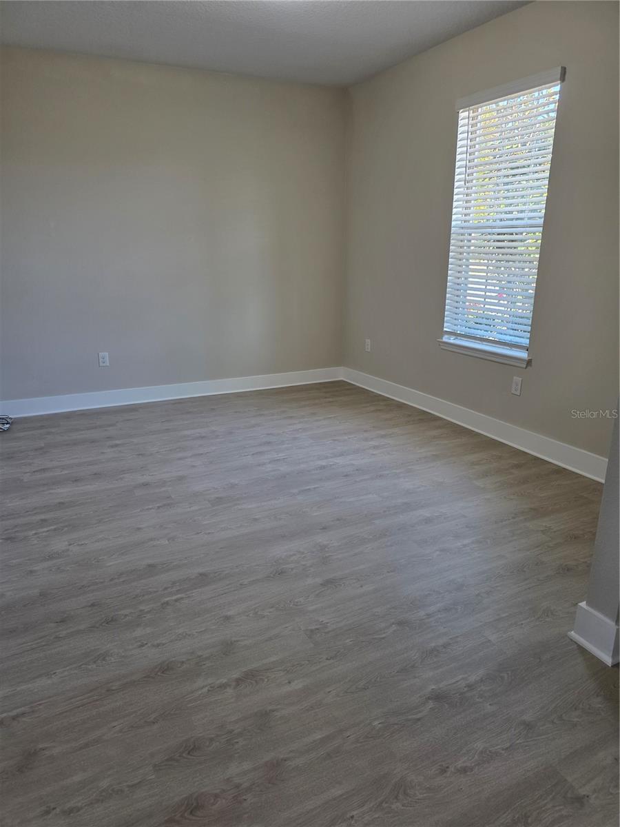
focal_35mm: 23
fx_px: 549
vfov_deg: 73.9
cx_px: 310
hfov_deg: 58.9
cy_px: 414
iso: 125
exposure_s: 1/120
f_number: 1.7
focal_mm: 6.3
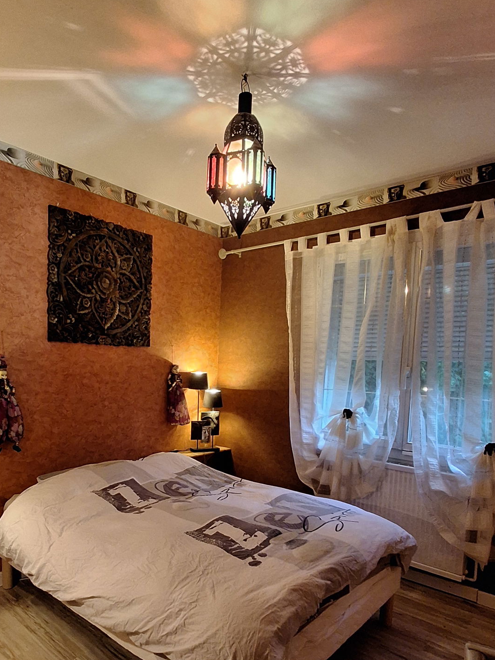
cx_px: 216
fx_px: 457
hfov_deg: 56.7
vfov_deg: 70.5
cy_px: 411
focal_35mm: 24
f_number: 2.2
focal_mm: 1.46
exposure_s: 1/25
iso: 320
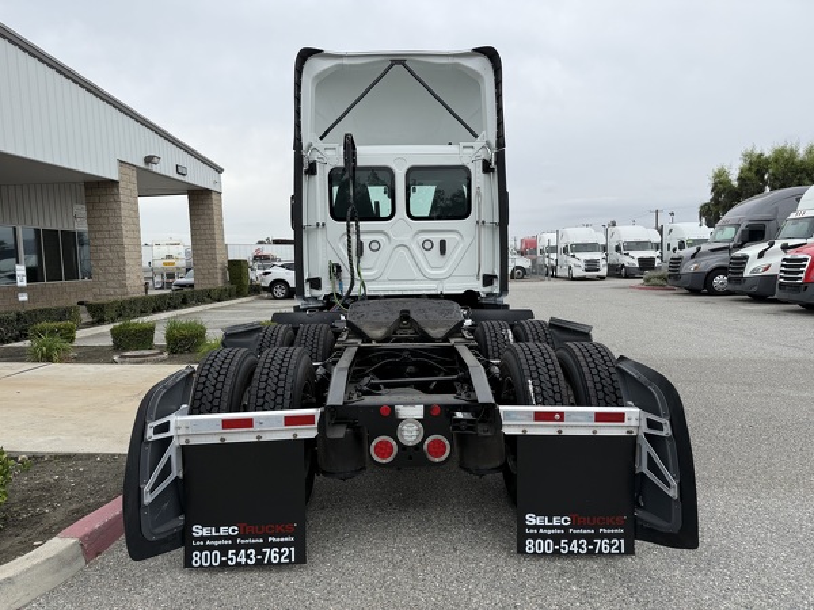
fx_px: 564
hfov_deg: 71.6
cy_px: 305
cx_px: 407
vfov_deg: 56.8
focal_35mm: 24
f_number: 1.78
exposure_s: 1/2370
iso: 80
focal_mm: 6.76
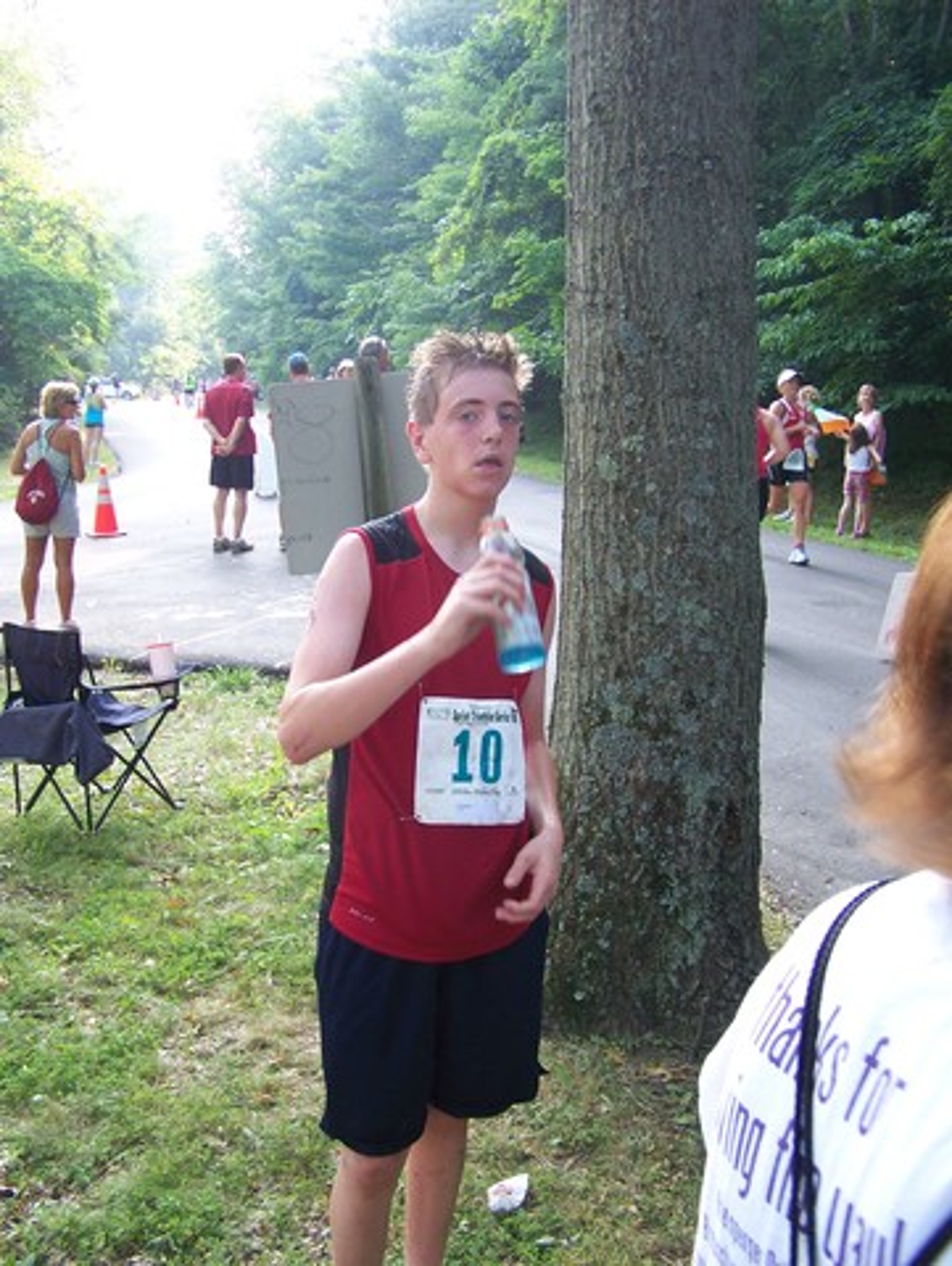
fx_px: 1391
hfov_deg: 37.8
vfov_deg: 48.9
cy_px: 633
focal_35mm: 38
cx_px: 476
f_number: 2.8
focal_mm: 6.3
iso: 80
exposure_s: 1/60
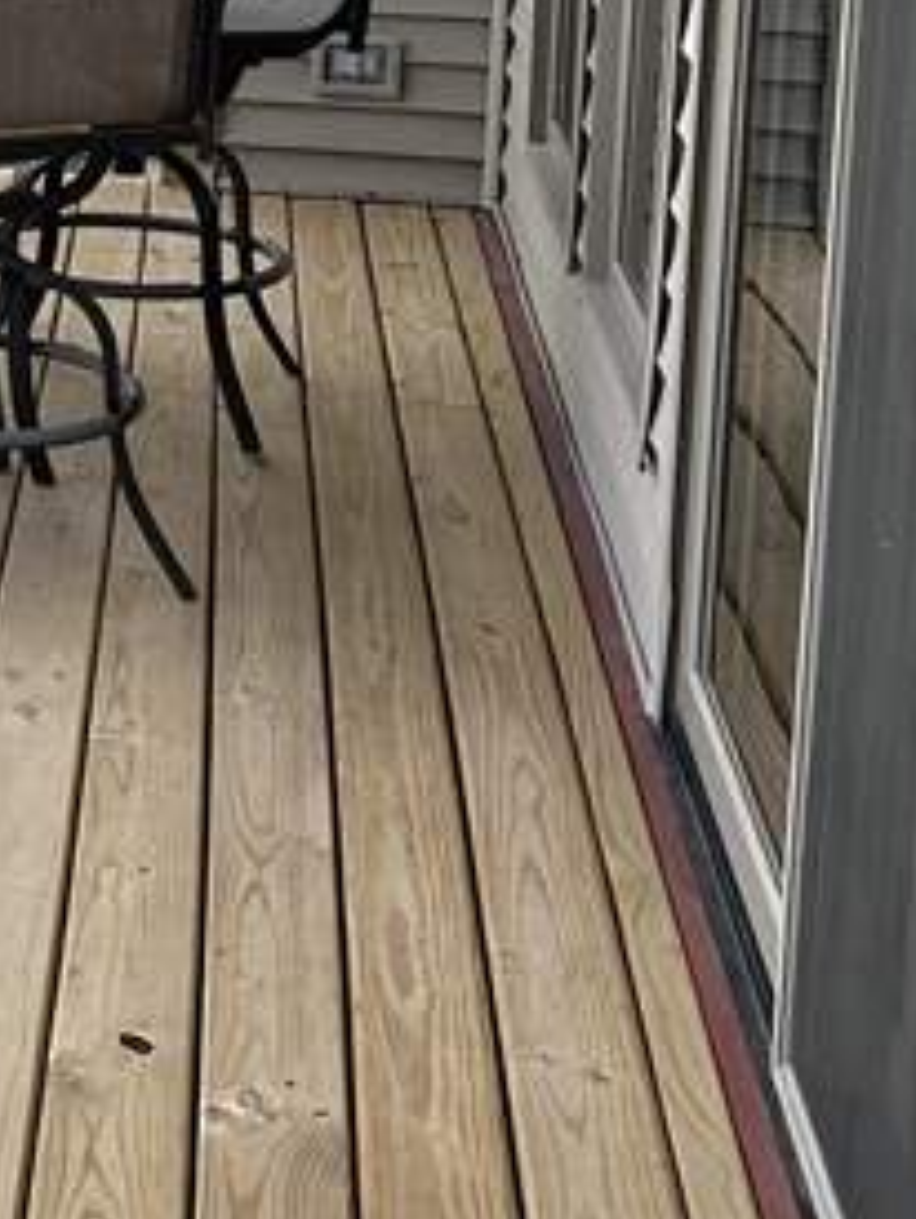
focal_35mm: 84
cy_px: -93
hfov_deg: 15.8
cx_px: -556
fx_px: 2959
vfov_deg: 22.1
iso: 80
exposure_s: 1/2353
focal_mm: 6.86
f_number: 1.78
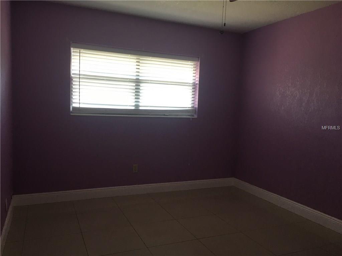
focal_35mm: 29
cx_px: 171
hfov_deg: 61.7
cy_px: 128
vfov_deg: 48.2
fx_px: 287
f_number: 2.2
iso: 40
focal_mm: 4.15
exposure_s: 1/30
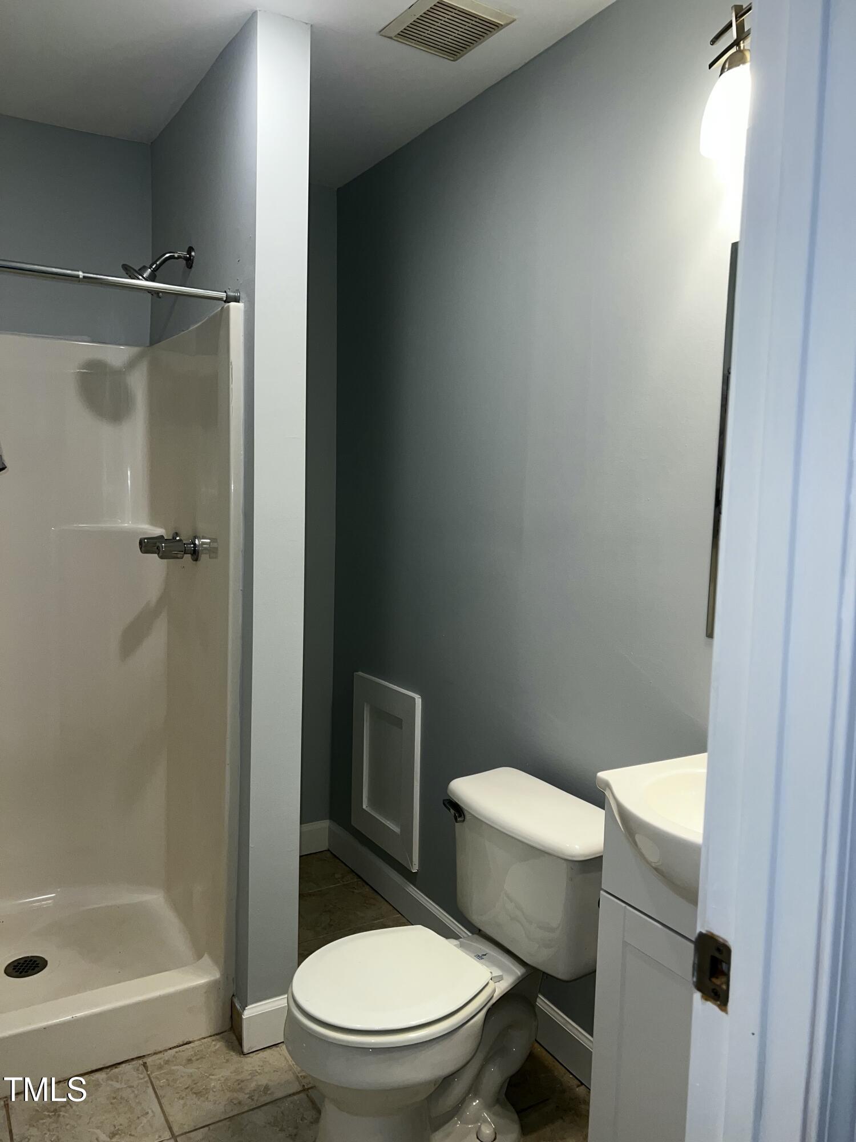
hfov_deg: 53.1
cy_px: 571
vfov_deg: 67.3
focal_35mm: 26
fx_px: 857
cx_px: 428
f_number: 1.5
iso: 50
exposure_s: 1/120
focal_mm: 5.7
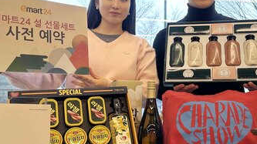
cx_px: 162
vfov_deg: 23.5
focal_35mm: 51
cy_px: 65
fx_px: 347
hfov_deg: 40.3
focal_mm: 5.7
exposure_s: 1/163
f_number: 1.5
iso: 64
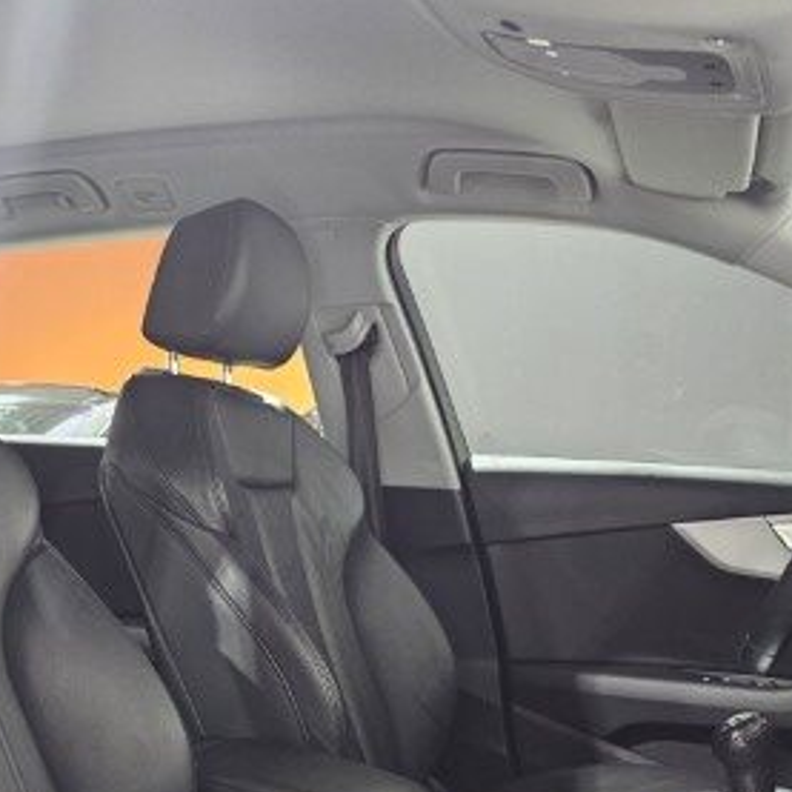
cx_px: 274
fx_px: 1217
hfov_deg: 35.8
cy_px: 698
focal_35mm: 47
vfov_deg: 34.3
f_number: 1.7
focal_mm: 6.3
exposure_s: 1/25
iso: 500
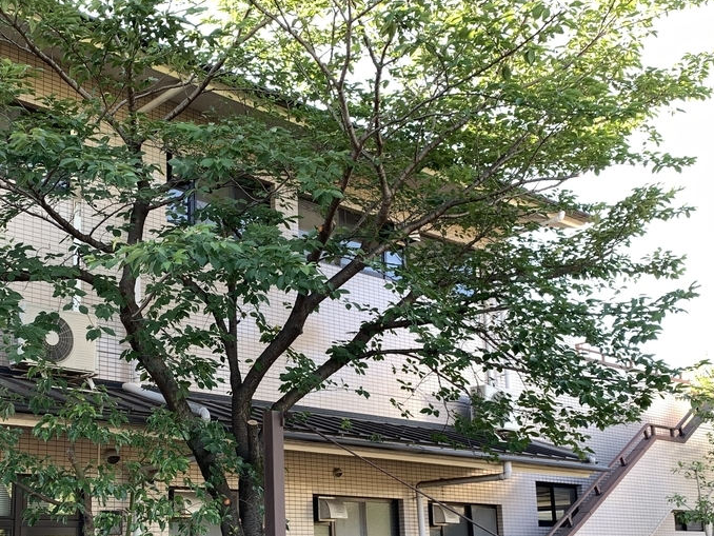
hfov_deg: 40.7
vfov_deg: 30.9
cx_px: 236
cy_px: 411
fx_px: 949
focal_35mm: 46
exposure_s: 1/122
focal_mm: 4.25
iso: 25
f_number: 1.8
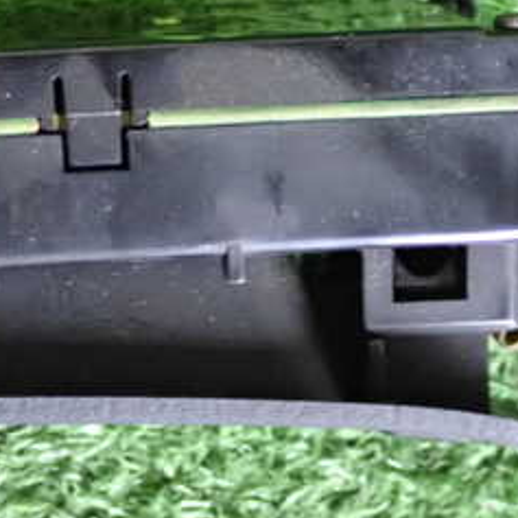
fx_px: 2049
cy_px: 120
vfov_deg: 14.3
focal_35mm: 121
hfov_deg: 14.2
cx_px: 33
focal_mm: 9.65
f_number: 3.3
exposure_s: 1/40
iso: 2500
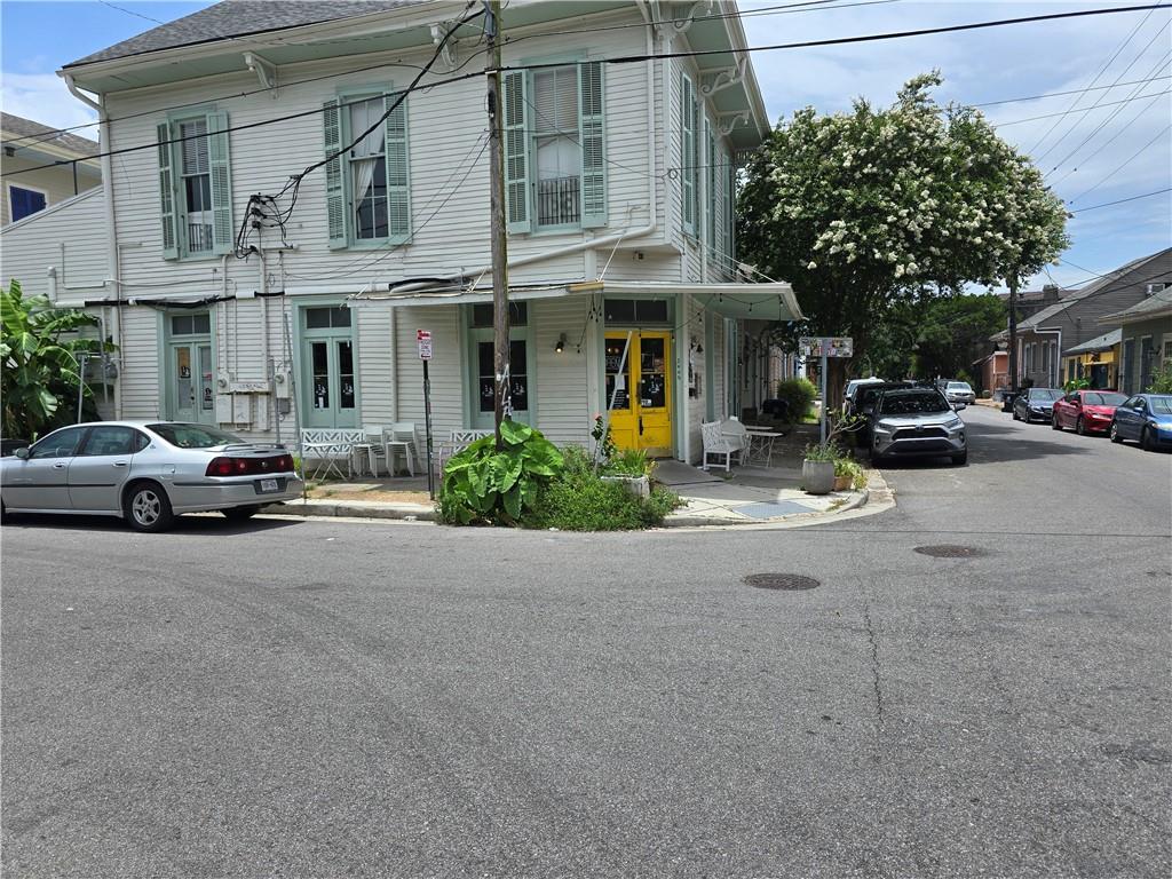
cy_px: 440
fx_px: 779
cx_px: 586
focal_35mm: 23
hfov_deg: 73.9
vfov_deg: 58.9
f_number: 1.7
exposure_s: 1/1000
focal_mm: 6.3
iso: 12
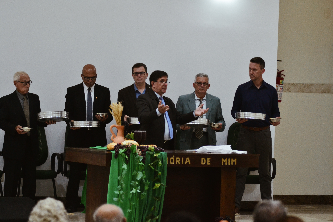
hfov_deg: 10.5
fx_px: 1804
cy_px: 111
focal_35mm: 195
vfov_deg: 7.0
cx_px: 166
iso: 1600
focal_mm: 130
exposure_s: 1/125
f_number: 4.2
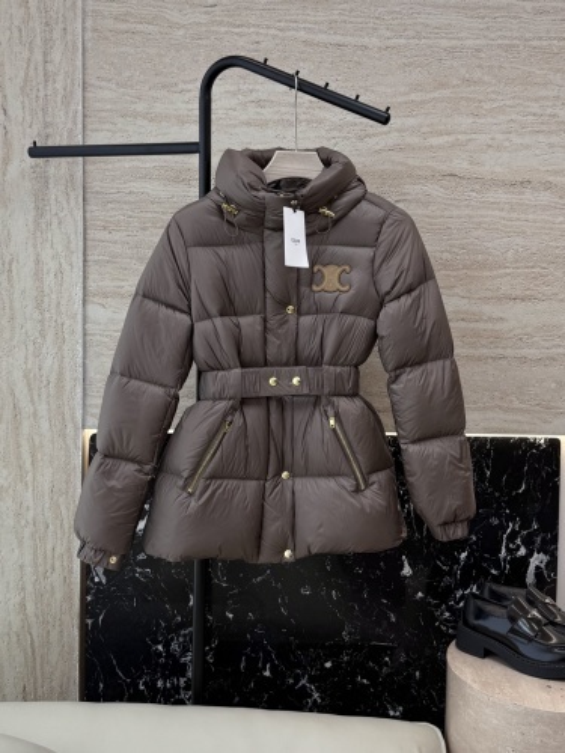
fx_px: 522
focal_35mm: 24
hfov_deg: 56.8
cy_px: 376
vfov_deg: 71.6
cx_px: 282
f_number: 1.78
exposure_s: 1/215
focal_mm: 6.76
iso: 64
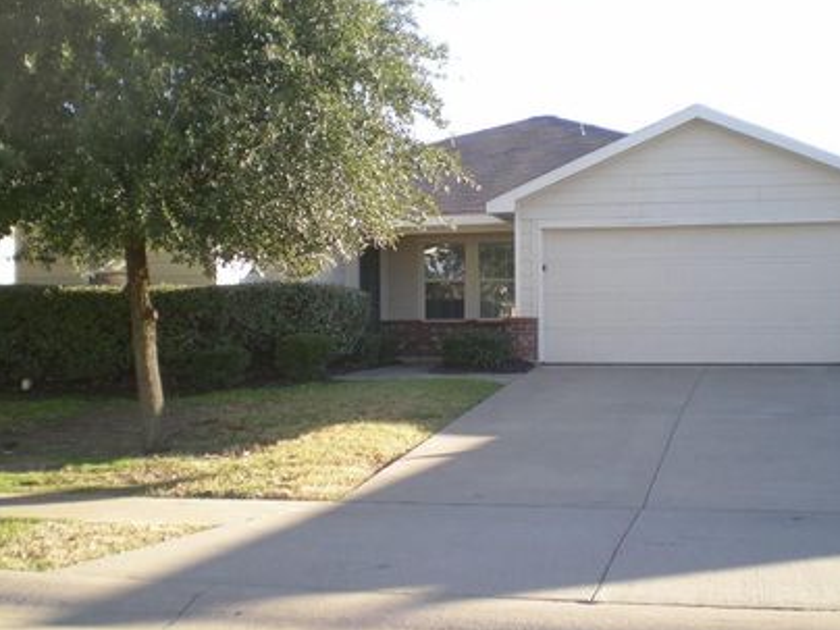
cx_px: 449
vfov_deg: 30.9
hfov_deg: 40.4
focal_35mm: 47
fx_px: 1141
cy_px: 309
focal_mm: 6.3
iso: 77
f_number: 3.1
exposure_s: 1/227
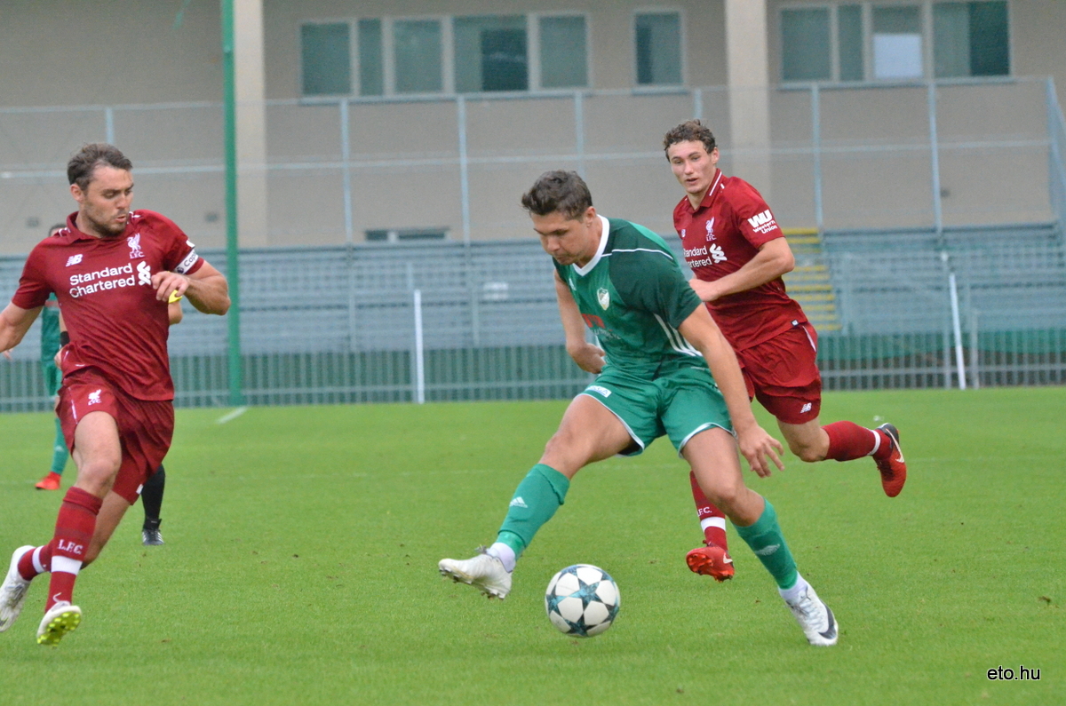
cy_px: 353
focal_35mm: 278
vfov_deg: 4.9
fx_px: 8201
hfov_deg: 7.4
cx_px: 533
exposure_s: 1/4000
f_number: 6.3
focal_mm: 185
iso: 6400
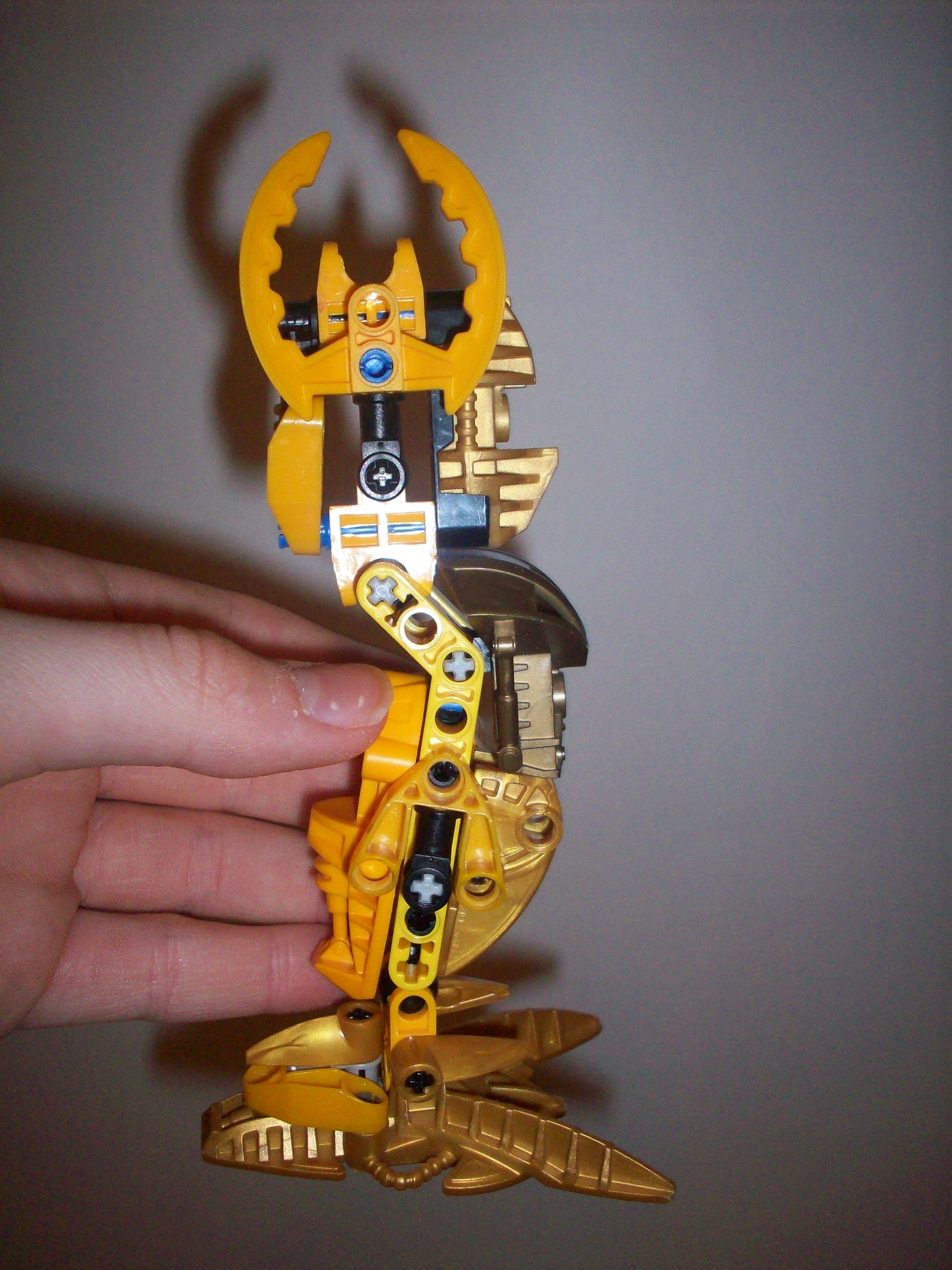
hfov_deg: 38.7
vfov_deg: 50.1
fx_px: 1357
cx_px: 476
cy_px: 635
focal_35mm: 37
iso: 160
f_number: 2.8
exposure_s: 1/64
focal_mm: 6.2
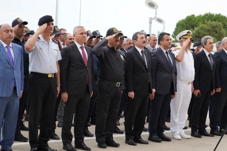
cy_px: 78
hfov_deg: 24.8
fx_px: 517
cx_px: 116
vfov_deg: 16.7
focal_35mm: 82
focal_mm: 70
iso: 100
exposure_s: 1/100
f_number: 4.5
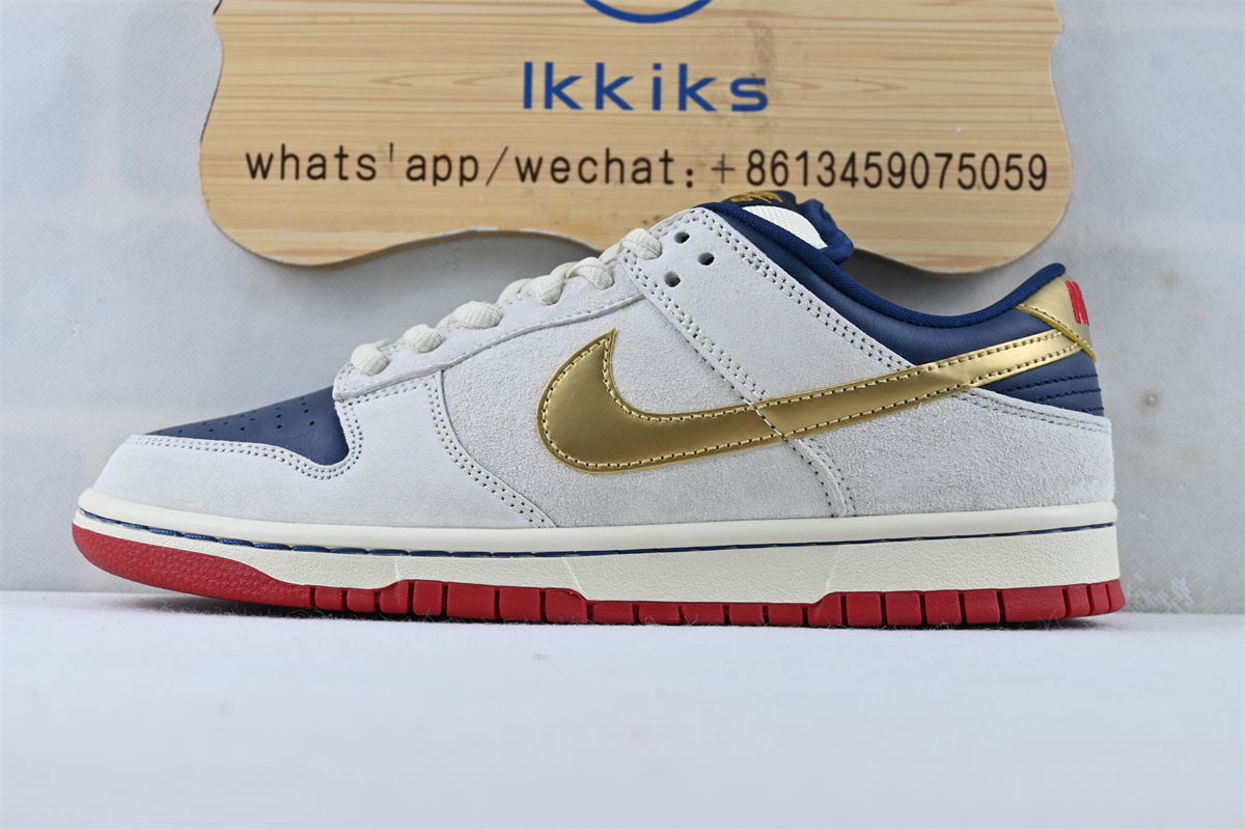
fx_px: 1867
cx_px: 622
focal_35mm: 54
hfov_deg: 36.9
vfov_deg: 25.1
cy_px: 415
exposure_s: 1/50
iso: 100
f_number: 5.3
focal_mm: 36
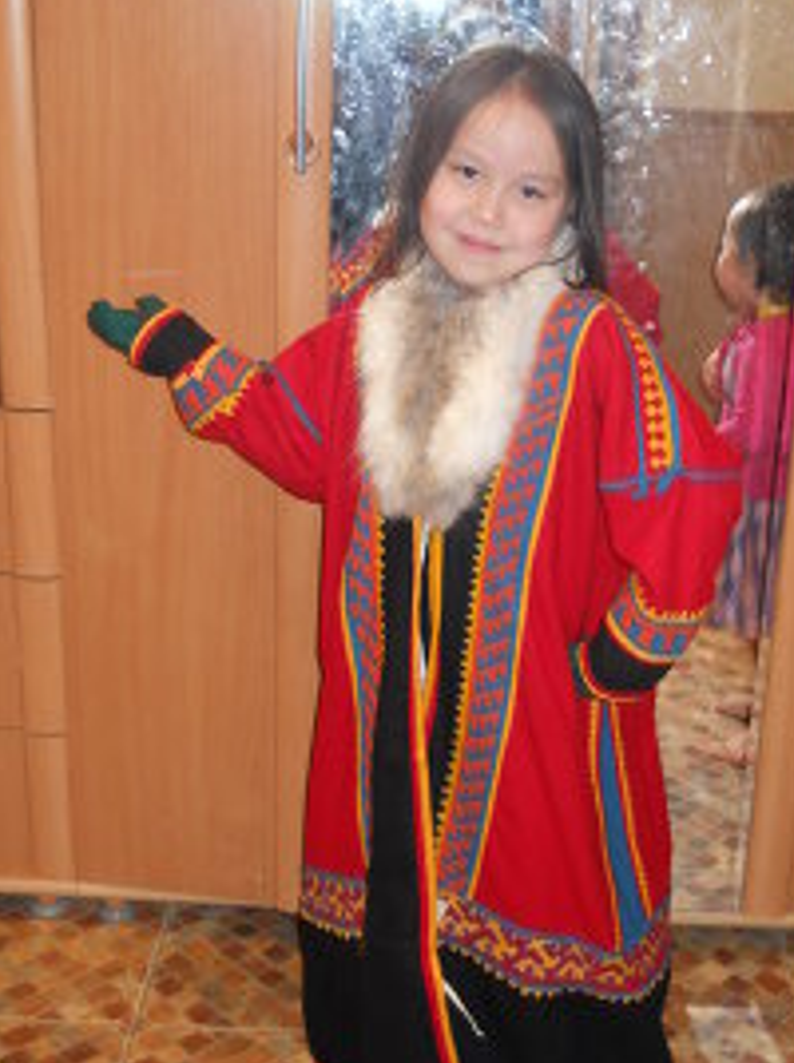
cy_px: 504
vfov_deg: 36.2
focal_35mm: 53
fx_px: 1626
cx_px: 411
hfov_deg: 27.4
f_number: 3.1
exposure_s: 1/30
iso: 200
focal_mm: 6.72
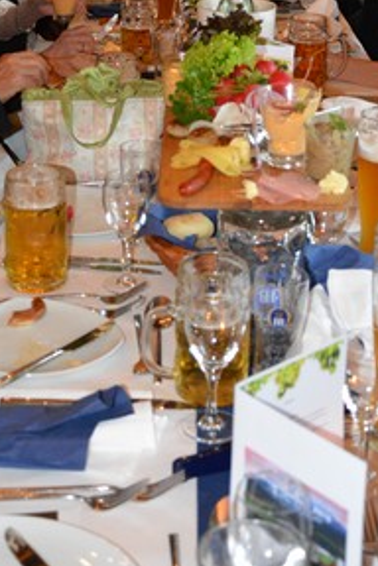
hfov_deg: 17.5
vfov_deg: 25.6
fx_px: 1229
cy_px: 132
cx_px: 173
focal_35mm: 78
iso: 3200
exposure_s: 1/60
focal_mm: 25
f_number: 4
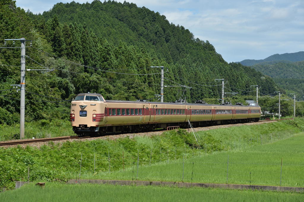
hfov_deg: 17.1
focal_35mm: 120
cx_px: 152
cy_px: 101
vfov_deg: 11.4
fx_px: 1012
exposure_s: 1/640
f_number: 8
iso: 200
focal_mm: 120
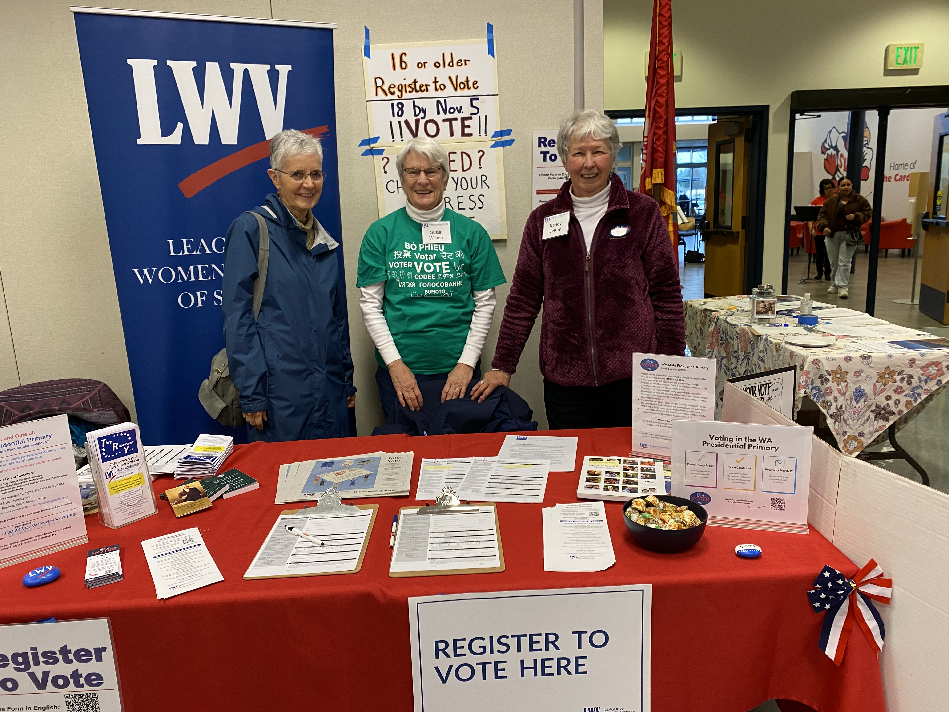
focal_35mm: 26
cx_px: 474
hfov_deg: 67.3
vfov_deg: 53.1
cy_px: 356
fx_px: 713
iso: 125
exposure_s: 1/60
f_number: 1.8
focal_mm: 4.25
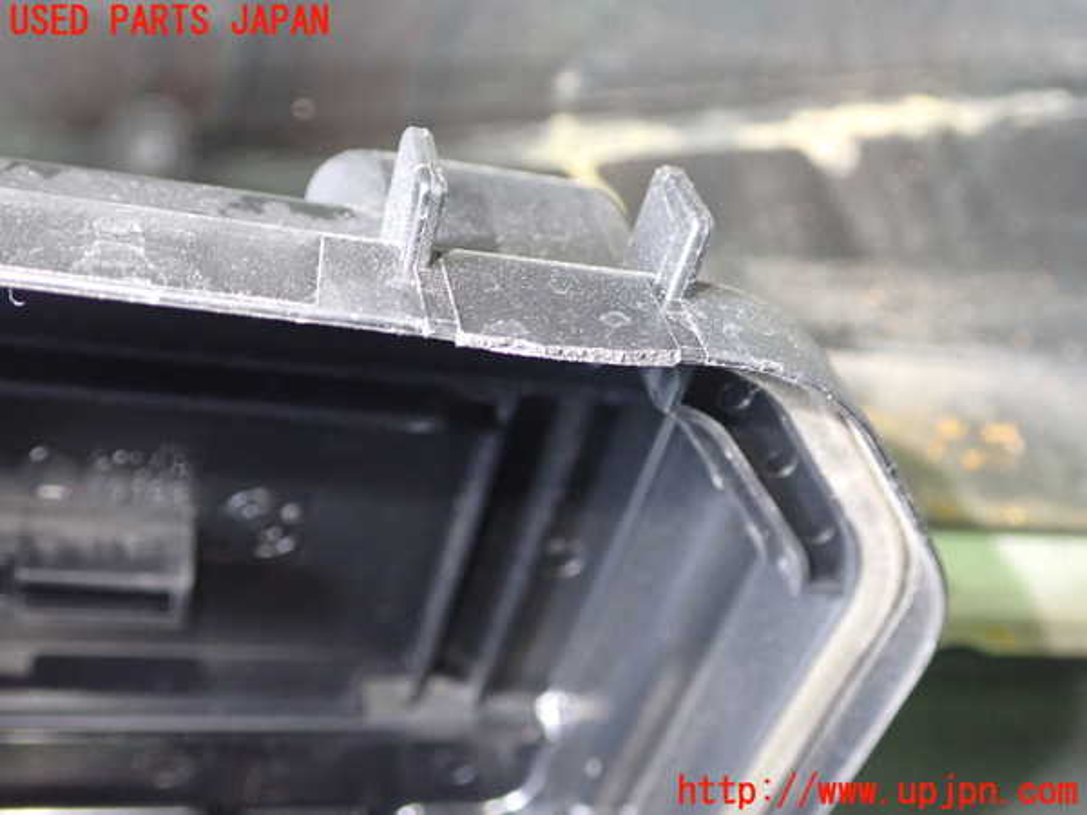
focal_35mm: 38
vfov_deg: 37.7
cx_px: 544
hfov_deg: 49.0
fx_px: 1193
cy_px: 408
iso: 800
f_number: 2.7
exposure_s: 1/25
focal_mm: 6.83
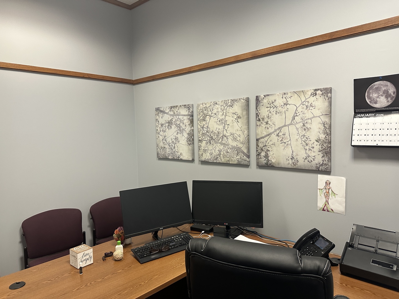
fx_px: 277
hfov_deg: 71.6
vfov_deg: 56.8
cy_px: 150
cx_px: 200
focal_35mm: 24
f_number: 1.78
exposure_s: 1/60
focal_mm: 6.86
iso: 320
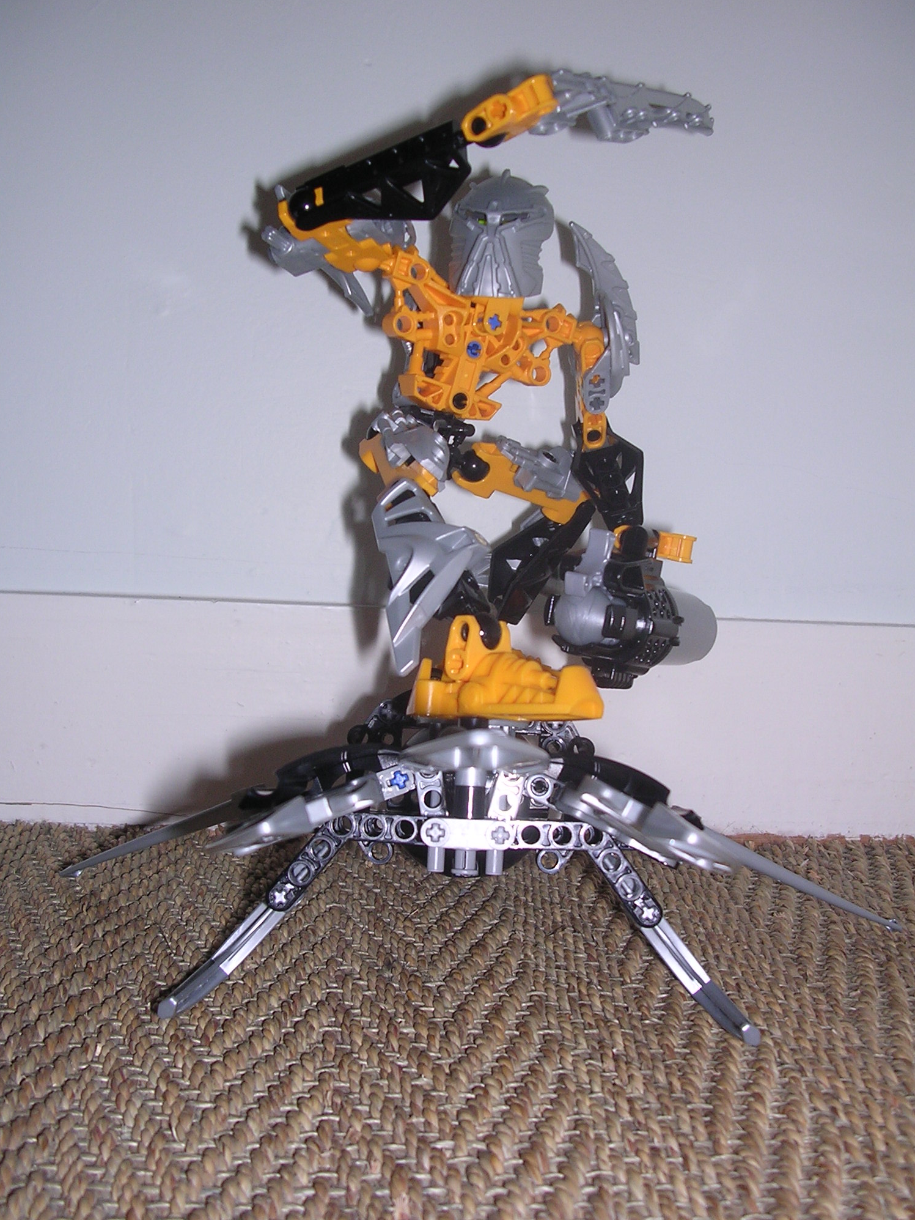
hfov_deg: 36.8
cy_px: 604
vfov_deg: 47.9
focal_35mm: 39
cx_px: 466
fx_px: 1374
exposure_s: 1/60.1
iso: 100
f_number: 2.8
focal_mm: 5.8
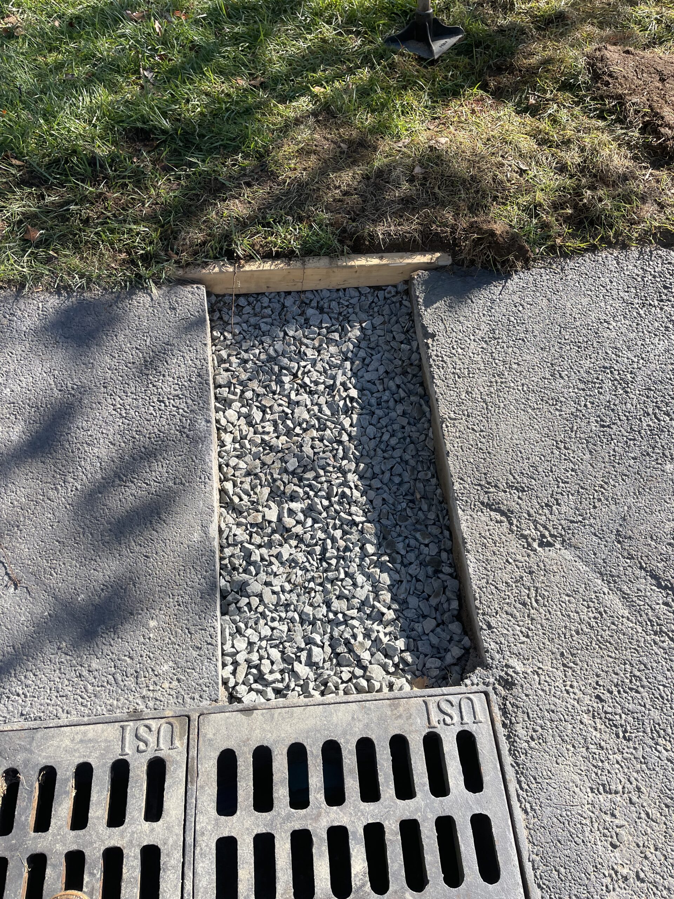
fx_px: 675
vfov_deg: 67.3
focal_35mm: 26
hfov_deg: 53.1
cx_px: 337
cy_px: 450
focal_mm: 5.1
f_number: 1.6
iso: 32
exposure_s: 1/1038
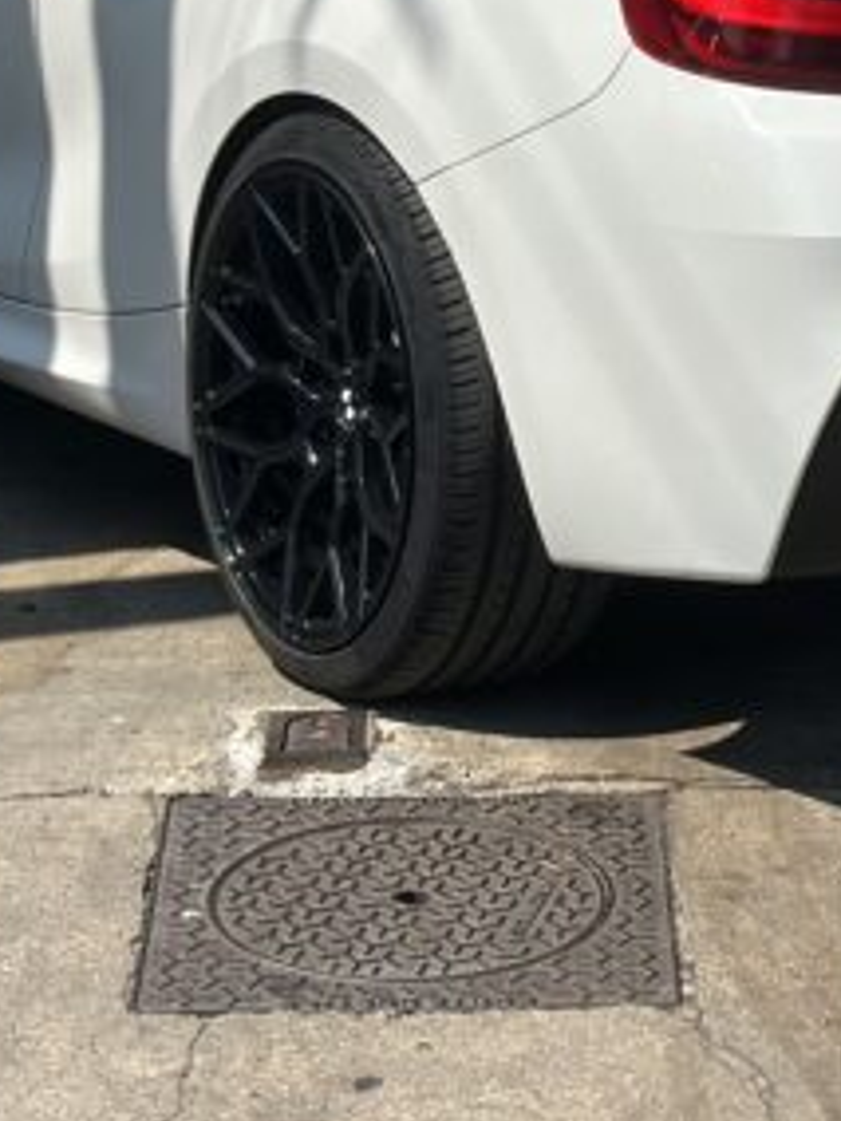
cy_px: 114
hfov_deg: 10.9
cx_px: 699
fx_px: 4373
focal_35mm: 135
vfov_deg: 14.5
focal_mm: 6.86
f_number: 1.78
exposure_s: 1/5263
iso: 64
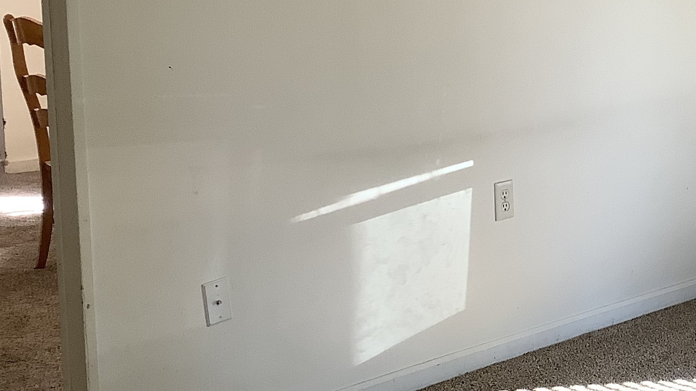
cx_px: 683
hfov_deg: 27.1
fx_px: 1366
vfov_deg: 16.3
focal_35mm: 74
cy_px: 156
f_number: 2.4
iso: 64
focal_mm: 3.3
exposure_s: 1/60
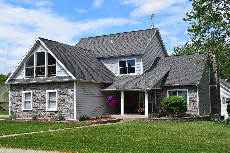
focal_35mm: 46
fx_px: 297
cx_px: 115
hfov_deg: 42.3
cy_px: 76
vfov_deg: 28.9
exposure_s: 1/500
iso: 280
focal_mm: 31
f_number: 11
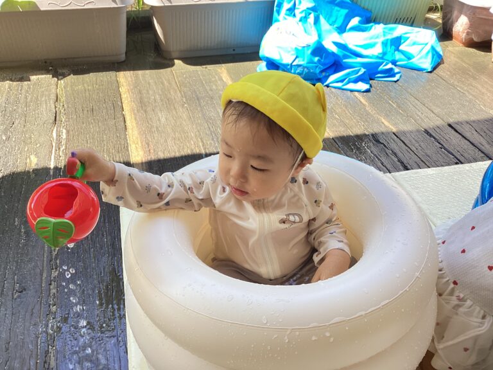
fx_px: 442
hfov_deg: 58.4
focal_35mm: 31
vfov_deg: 45.4
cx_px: 246
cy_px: 185
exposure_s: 1/120
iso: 50
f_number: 2.4
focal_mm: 3.3
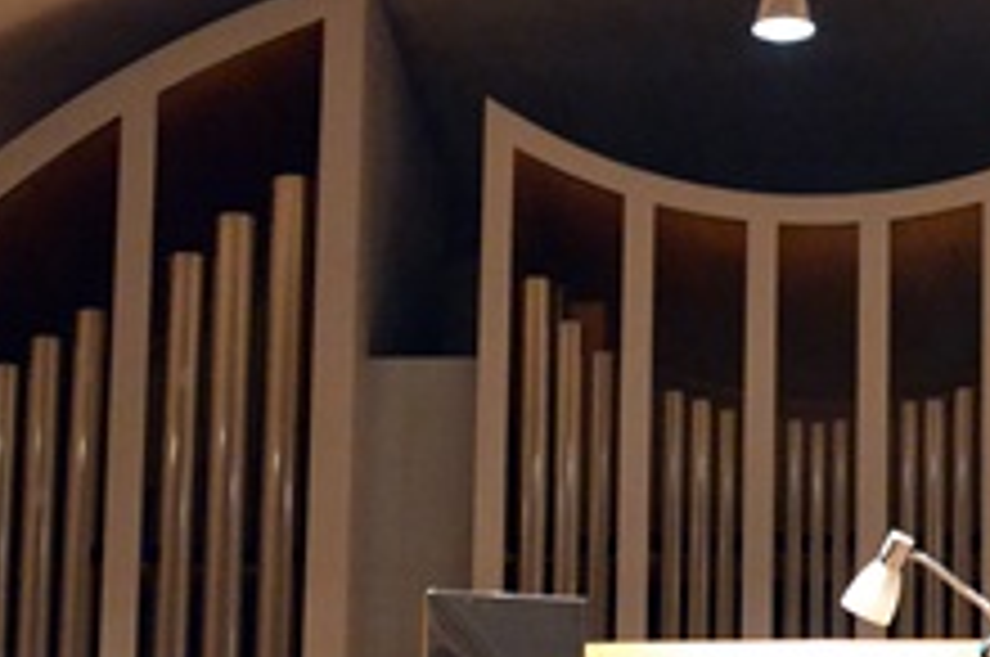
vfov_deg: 5.4
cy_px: 387
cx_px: 911
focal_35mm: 254
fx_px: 6962
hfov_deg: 8.1
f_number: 5.6
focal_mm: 55
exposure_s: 1/10
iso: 3200
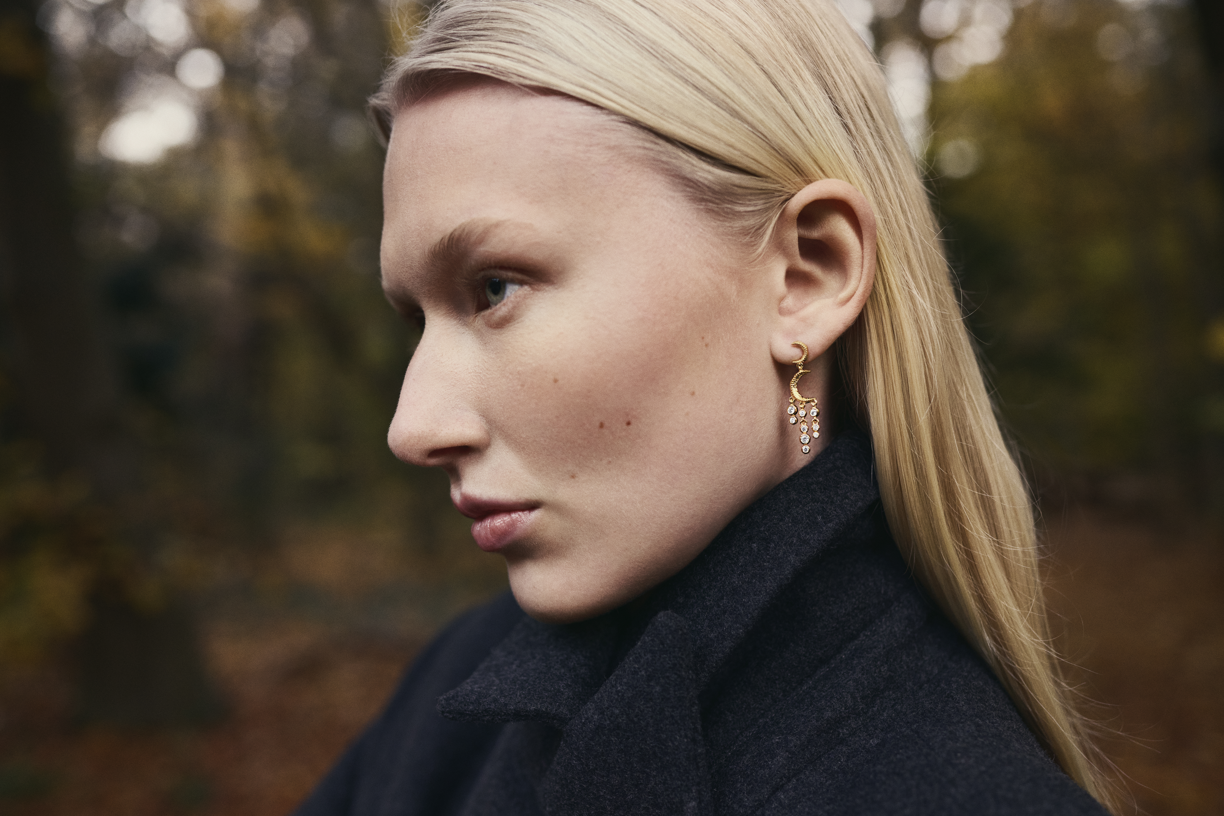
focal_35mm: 35
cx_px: 612
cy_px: 408
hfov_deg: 54.4
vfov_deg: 37.9
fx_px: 1190
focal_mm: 35
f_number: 2.8
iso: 800
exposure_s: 1/250
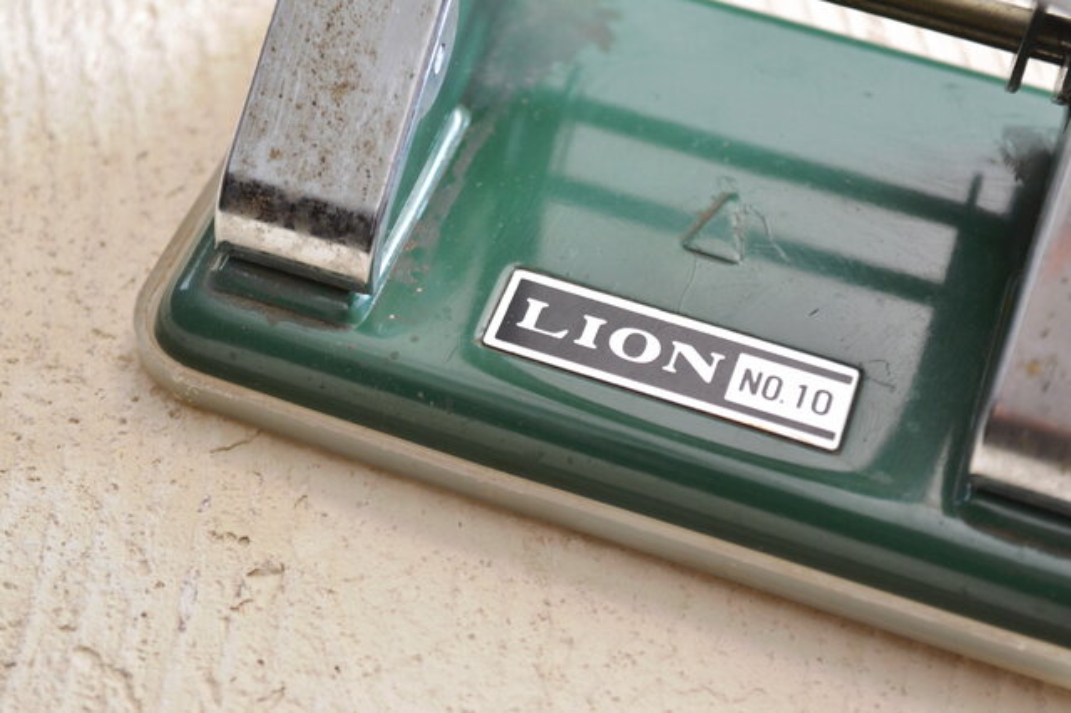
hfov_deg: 29.3
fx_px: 2052
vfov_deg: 19.7
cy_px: 356
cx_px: 536
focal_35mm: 69
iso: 800
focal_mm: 46
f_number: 5.3
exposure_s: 1/13
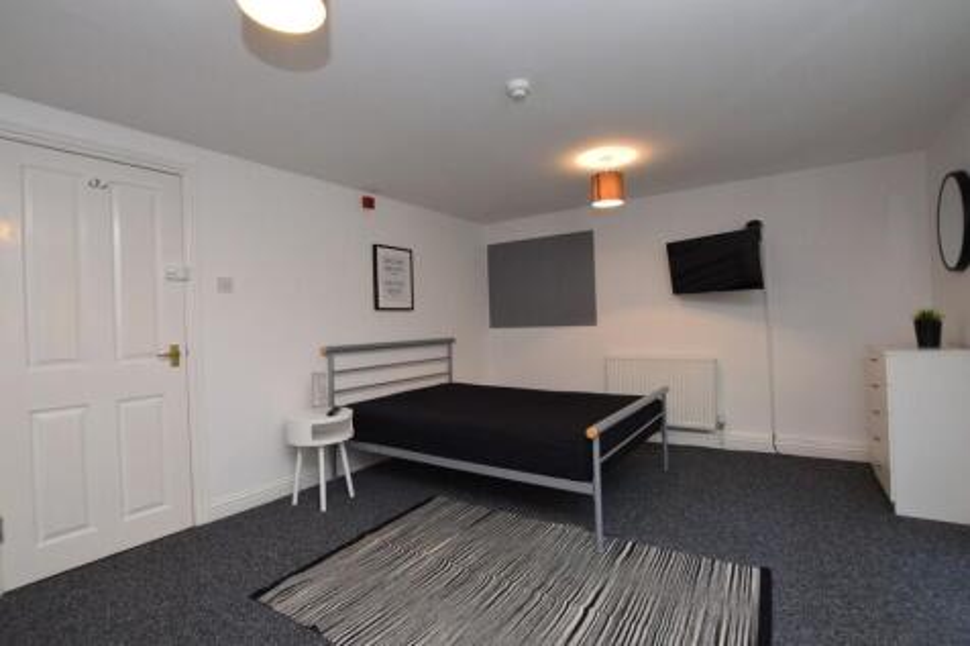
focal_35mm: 16
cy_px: 323
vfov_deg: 72.0
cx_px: 485
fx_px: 444
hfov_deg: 95.0
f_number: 7.1
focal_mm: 11
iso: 1600
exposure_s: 1/60
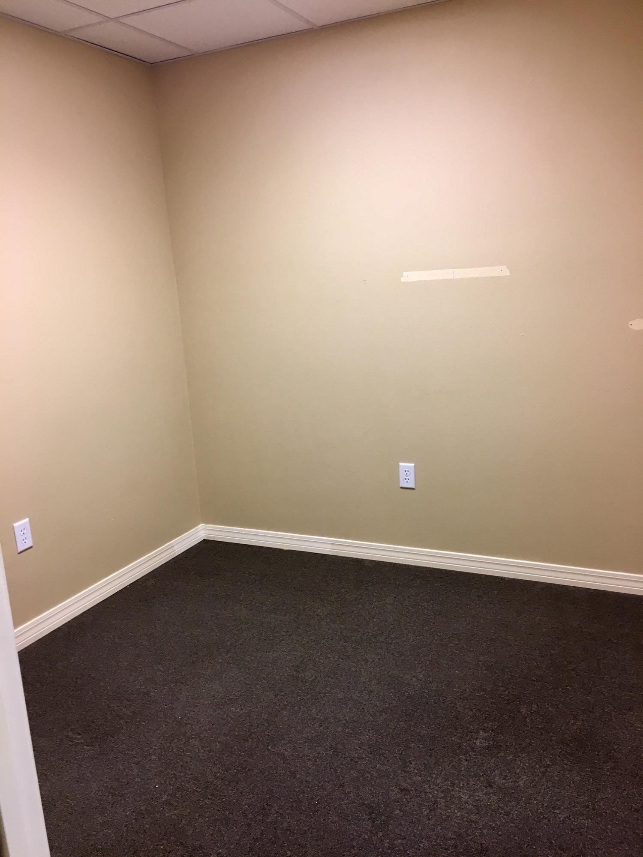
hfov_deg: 48.2
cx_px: 322
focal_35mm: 29
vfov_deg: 61.7
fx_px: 718
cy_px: 428
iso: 50
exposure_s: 1/30
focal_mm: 4.15
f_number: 2.2
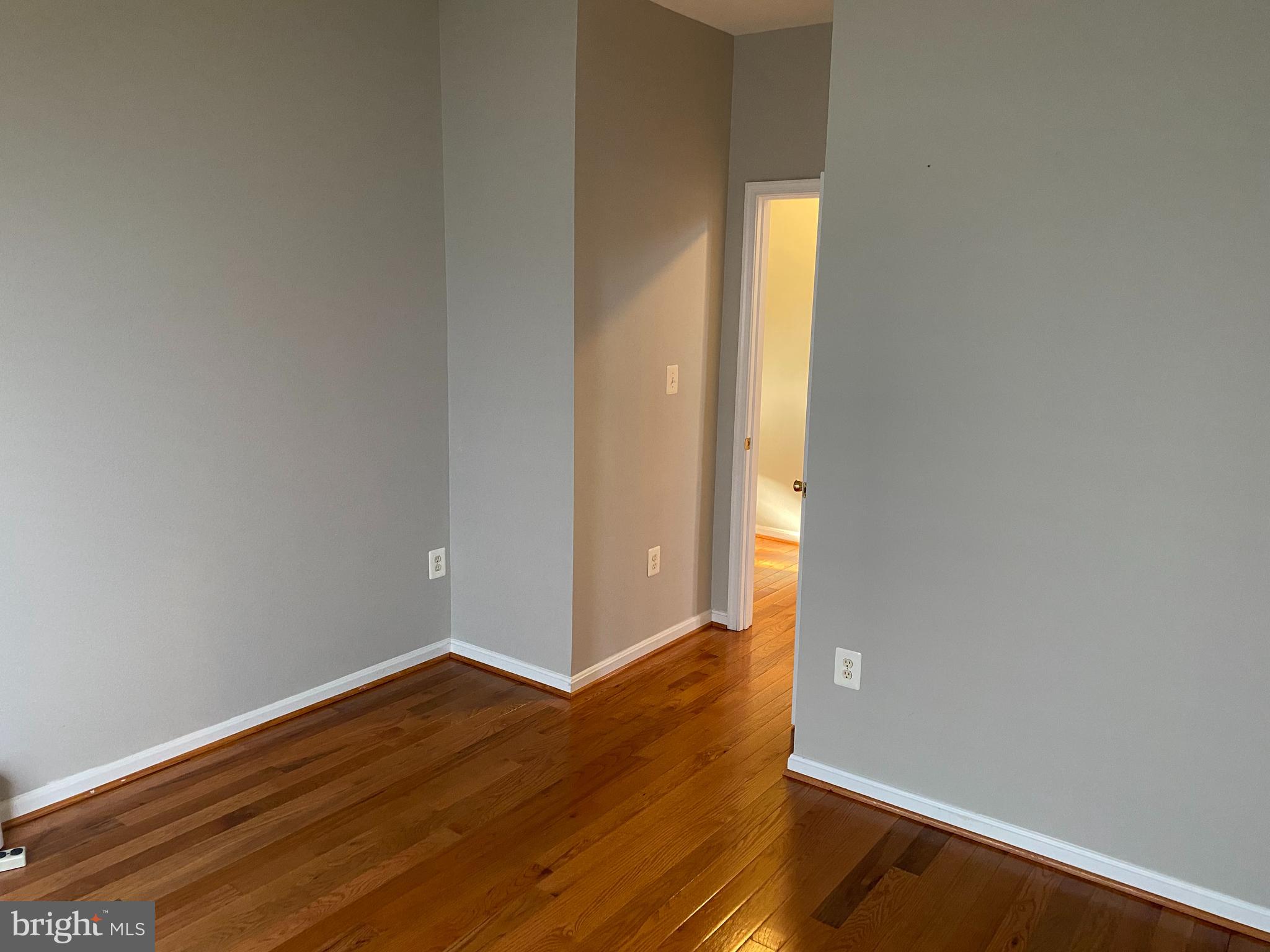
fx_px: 954
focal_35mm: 26
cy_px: 476
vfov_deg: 53.1
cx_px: 635
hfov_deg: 67.3
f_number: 1.8
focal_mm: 4.25
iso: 320
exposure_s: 1/60
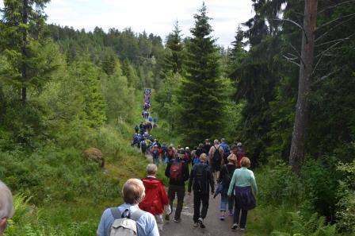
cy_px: 118
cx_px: 178
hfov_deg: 46.5
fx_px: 413
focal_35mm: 42
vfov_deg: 31.8
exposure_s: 1/200
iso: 200
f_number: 7.1
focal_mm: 28
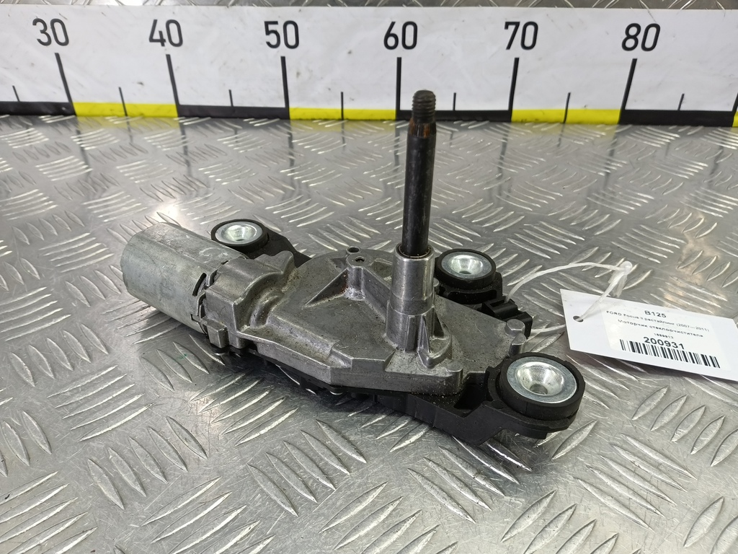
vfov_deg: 58.9
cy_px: 277
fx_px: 490
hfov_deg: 73.9
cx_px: 369
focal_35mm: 23
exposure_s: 1/50
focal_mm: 4.11
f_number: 1.6
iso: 136
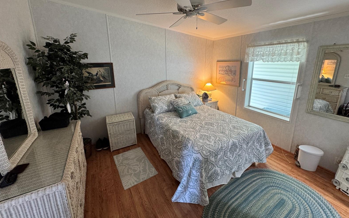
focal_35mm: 15
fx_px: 143
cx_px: 174
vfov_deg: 74.4
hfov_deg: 101.5
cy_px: 93
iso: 250
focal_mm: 2.22
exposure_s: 1/120
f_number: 2.2
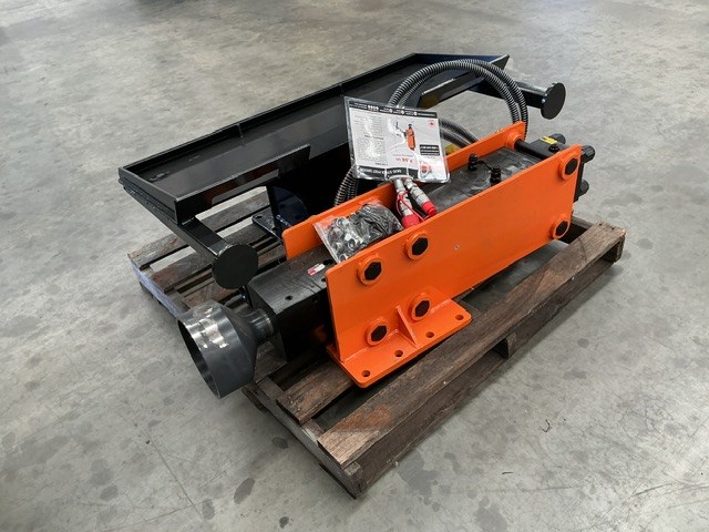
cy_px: 266
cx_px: 354
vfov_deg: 48.2
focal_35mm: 29
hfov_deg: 61.7
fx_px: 594
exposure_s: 1/60
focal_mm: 3
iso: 40
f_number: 1.8
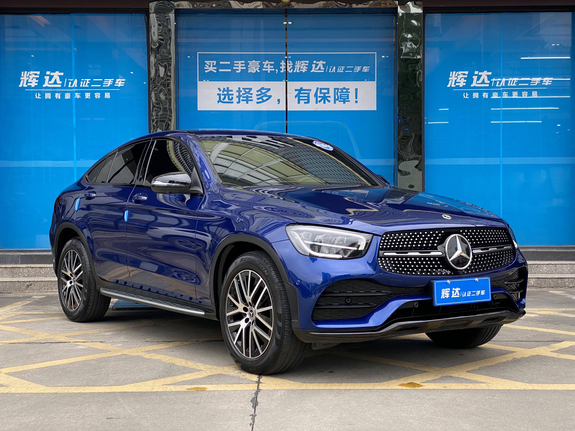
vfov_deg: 28.0
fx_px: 864
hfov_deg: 36.8
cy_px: 216
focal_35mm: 52
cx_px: 288
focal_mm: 6
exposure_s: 1/277
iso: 20
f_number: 2
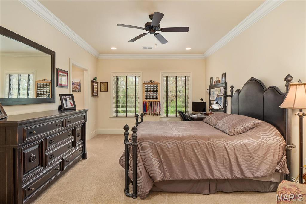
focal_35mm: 18
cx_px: 153
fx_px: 153
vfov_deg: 67.3
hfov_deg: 90.0
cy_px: 102
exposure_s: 1/3
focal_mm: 9
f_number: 7.1
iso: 400
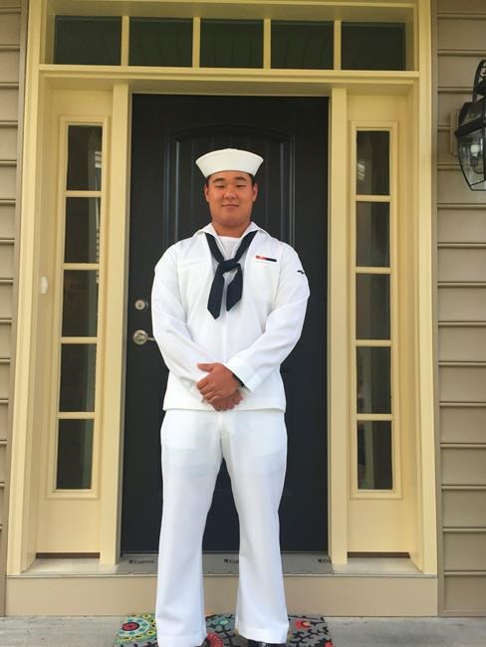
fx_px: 543
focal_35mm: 29
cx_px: 243
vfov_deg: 61.6
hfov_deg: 48.3
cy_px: 324
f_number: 2.2
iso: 32
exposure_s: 1/514
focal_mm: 4.15
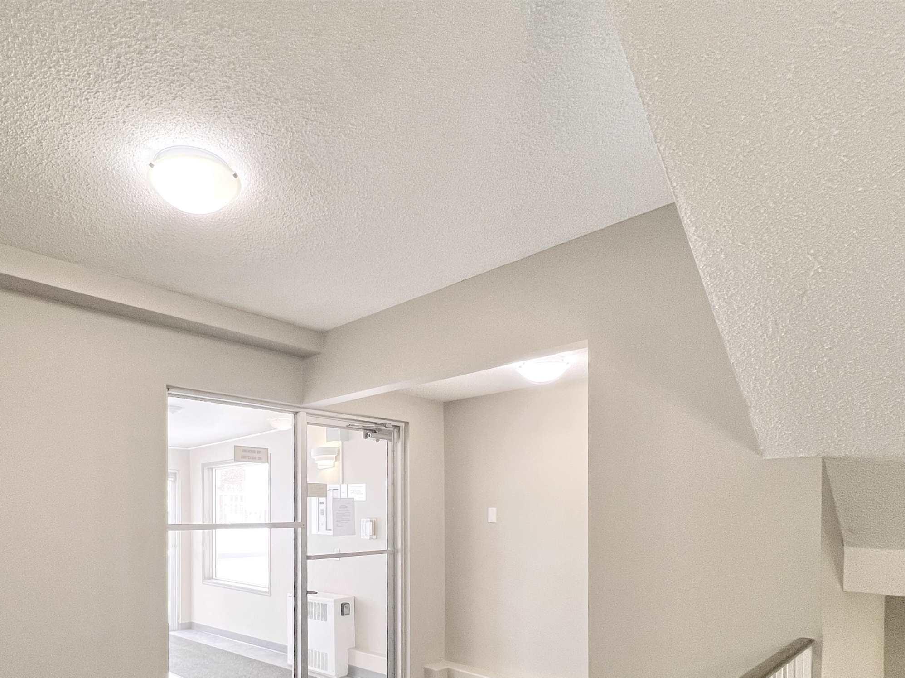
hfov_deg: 80.2
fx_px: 523
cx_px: 338
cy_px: 521
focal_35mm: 20
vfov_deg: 61.6
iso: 125
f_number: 1.8
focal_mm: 1.57
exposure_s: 1/60
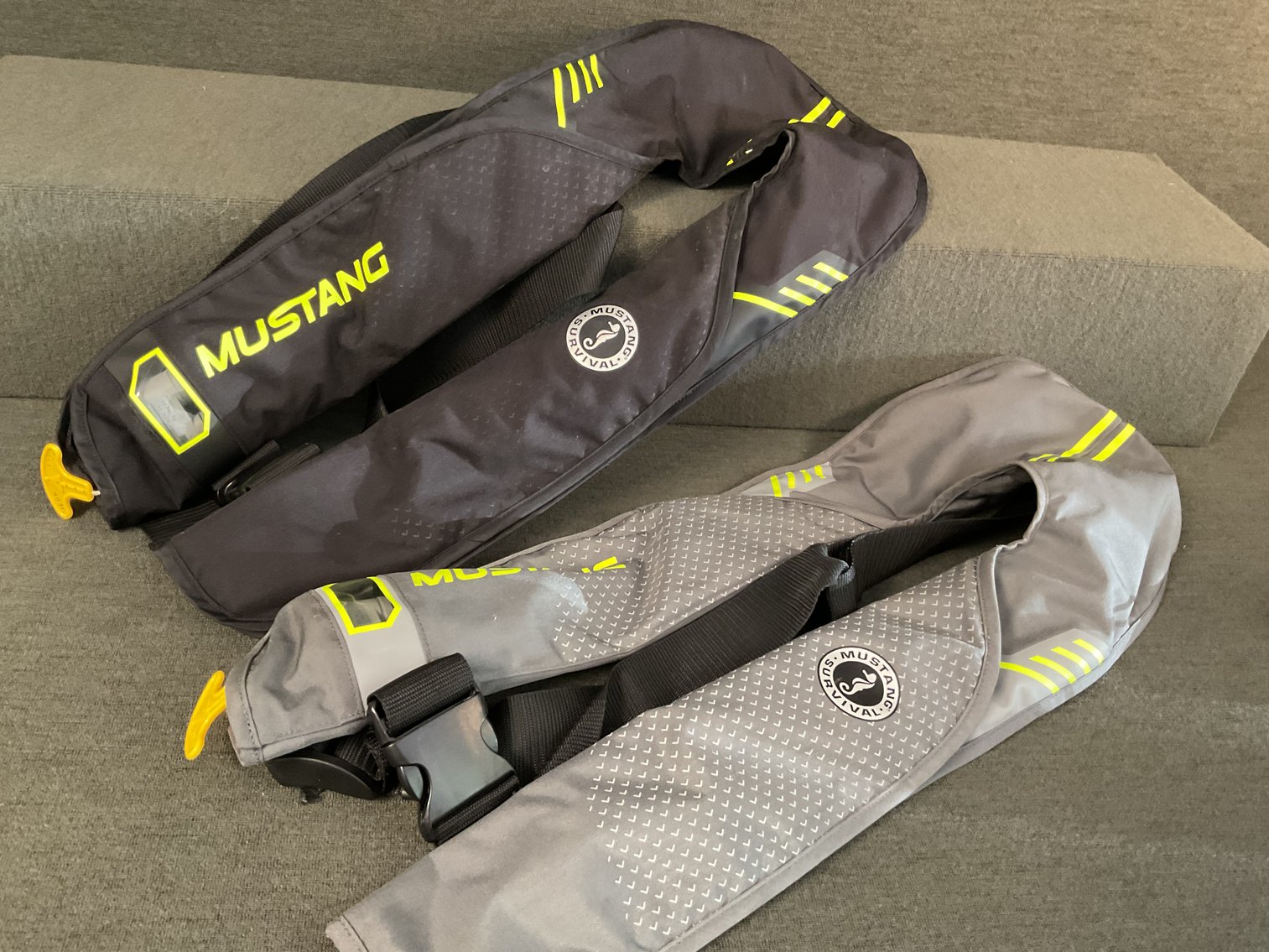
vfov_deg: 48.2
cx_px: 634
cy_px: 476
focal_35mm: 29
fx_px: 1063
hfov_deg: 61.7
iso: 250
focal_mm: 3
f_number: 1.8
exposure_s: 1/25
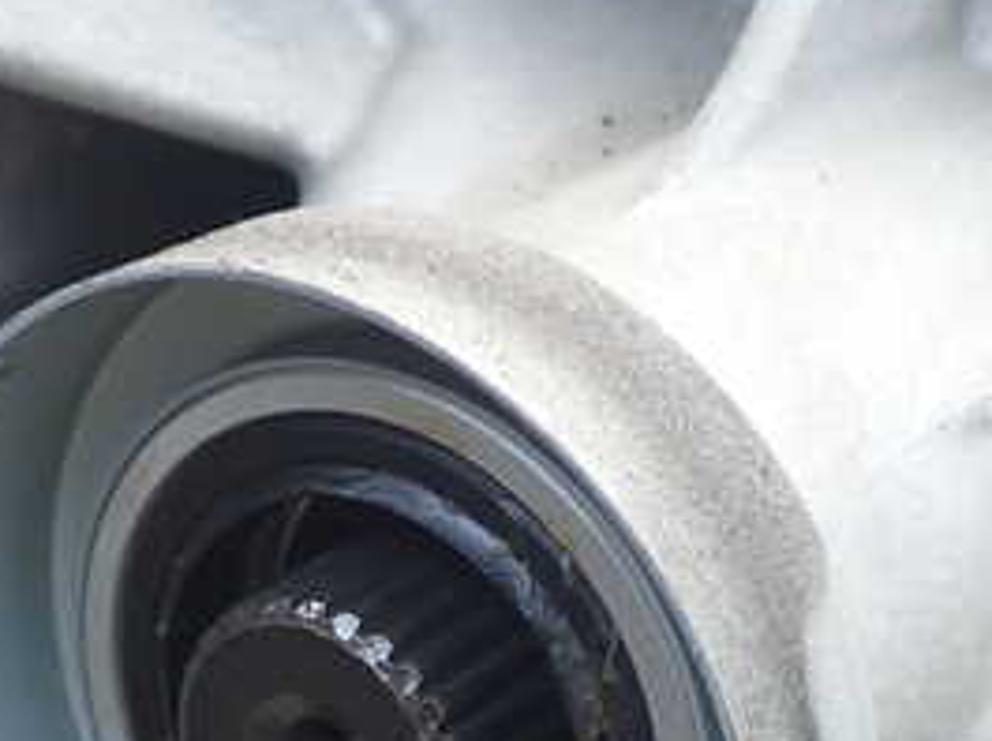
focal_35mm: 93
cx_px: 558
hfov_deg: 21.1
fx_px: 2662
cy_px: 494
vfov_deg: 15.8
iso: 200
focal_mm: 7.31
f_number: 2.8
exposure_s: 1/60
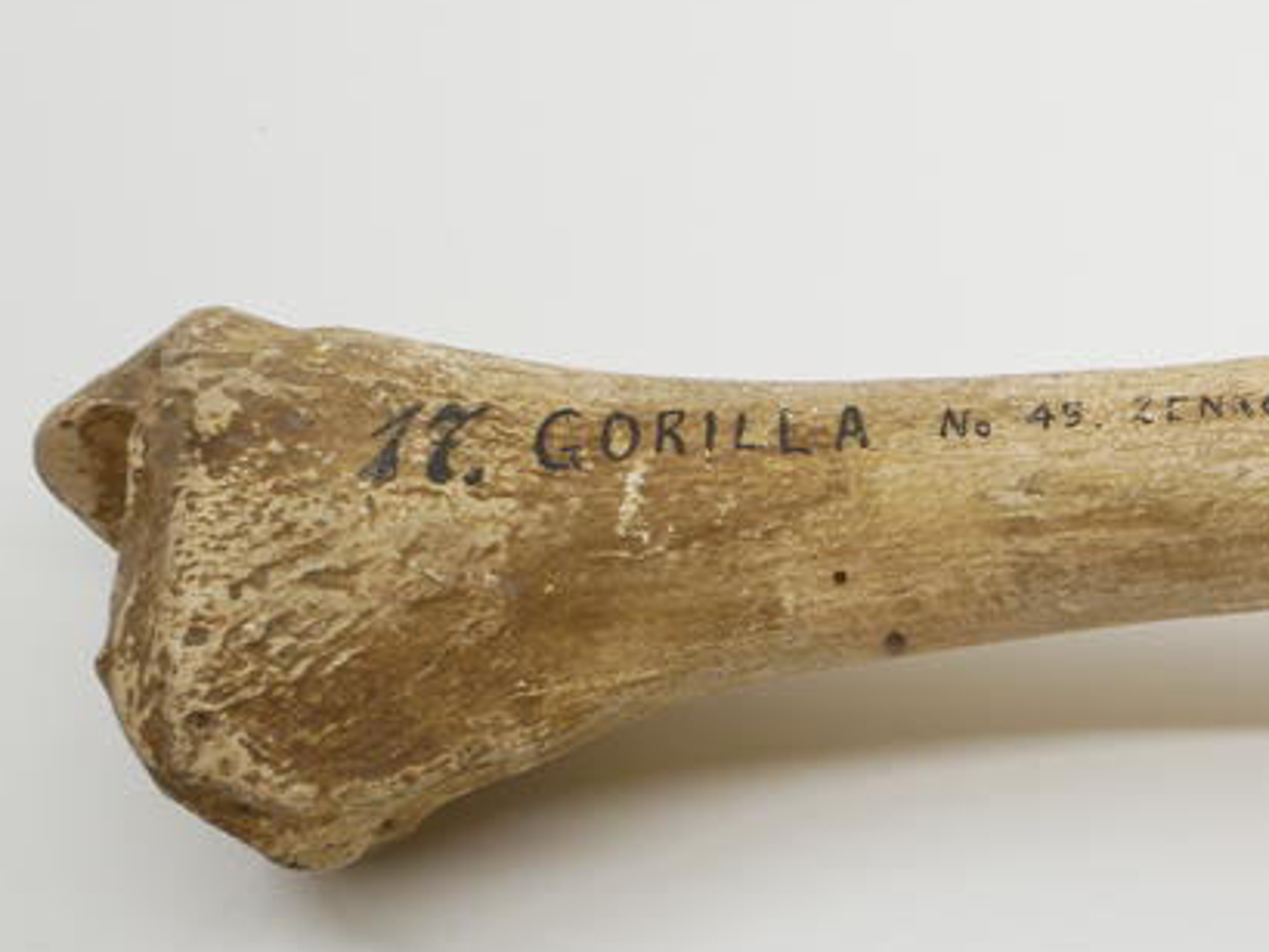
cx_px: 1733
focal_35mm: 82
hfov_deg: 21.2
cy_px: 456
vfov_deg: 18.0
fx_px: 3008
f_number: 7.1
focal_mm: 14
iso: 200
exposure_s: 1/30
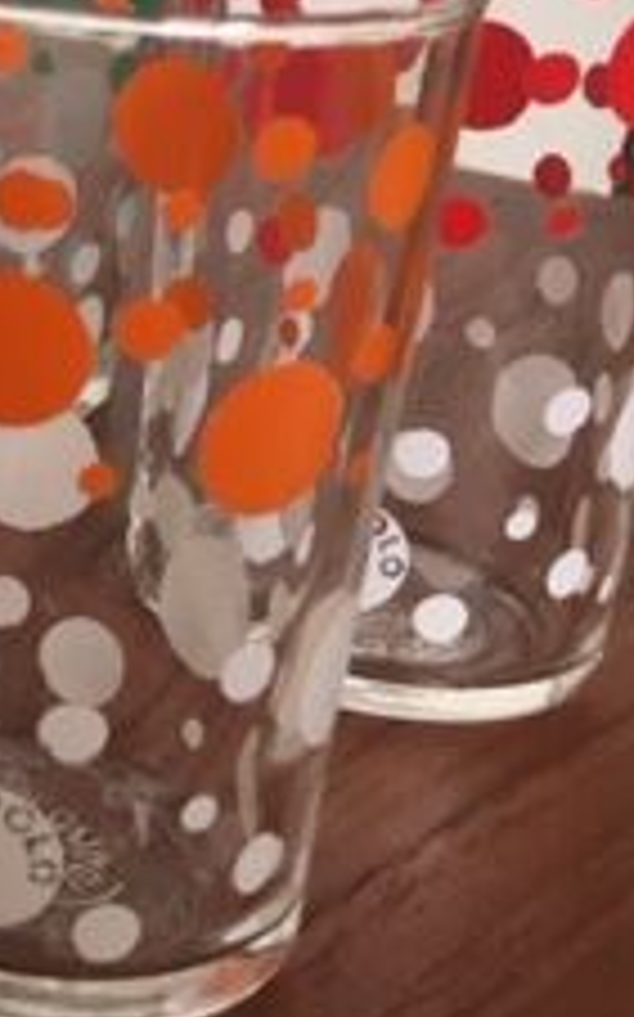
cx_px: -549
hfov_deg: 13.3
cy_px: 108
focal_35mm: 87
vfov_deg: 23.2
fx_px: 2408
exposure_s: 1/33
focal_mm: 4.15
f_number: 2.2
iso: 32
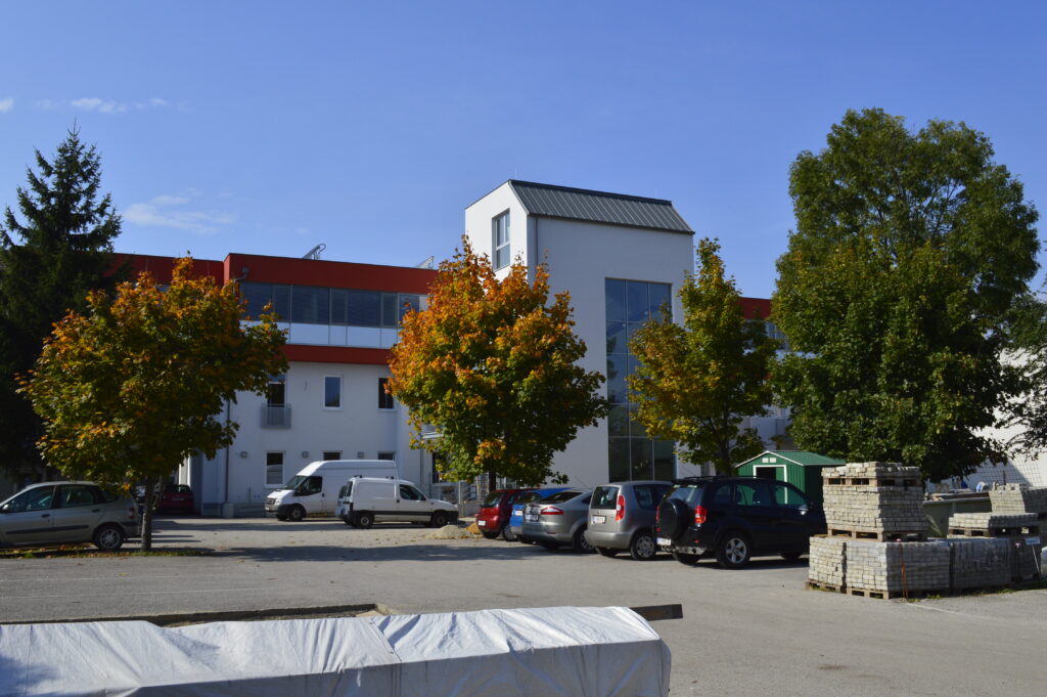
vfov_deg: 39.9
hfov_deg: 57.3
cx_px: 524
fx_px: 959
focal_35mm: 33
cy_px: 348
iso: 280
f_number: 11
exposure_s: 1/500
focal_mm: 22
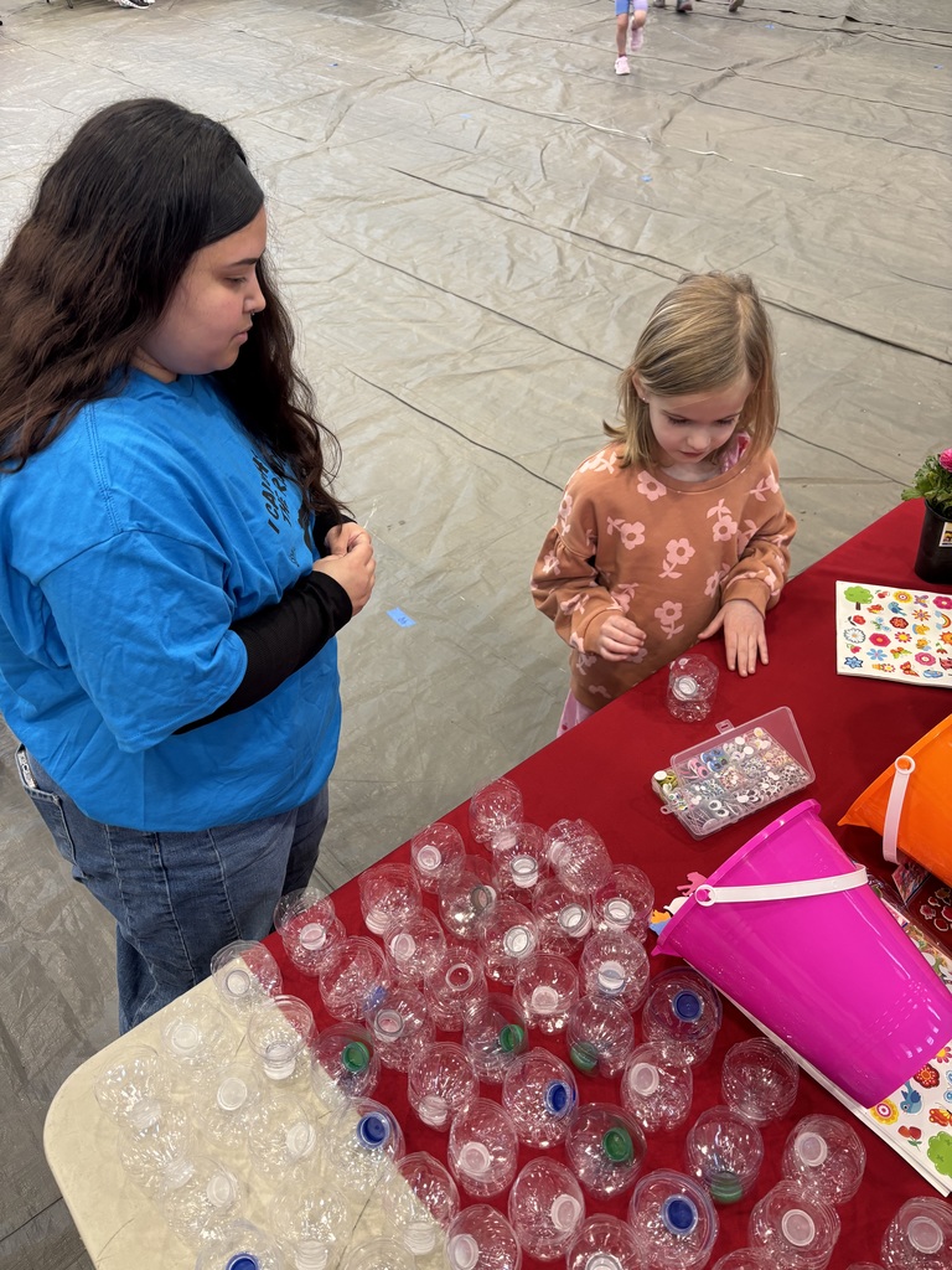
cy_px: 635
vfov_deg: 67.3
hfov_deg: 53.1
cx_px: 476
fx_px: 953
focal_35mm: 26
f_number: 1.6
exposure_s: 1/96
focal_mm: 5.96
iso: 125
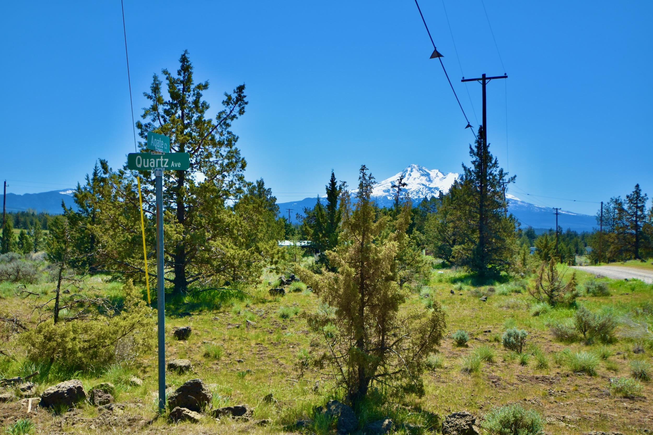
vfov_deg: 36.9
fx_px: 653
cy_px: 218
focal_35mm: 36
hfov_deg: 53.1
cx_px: 326
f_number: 4.5
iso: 200
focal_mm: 24
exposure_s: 1/1000
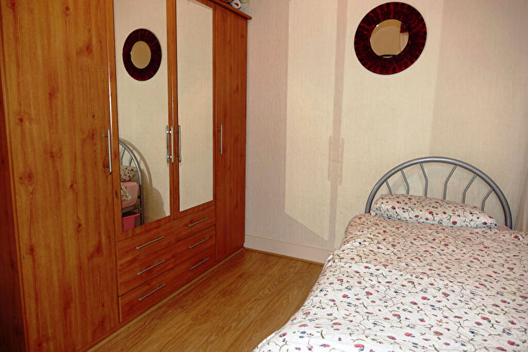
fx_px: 352
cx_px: 264
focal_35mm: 24
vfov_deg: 53.2
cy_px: 176
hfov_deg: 73.7
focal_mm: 8.8
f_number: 2.8
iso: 200
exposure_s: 1/30
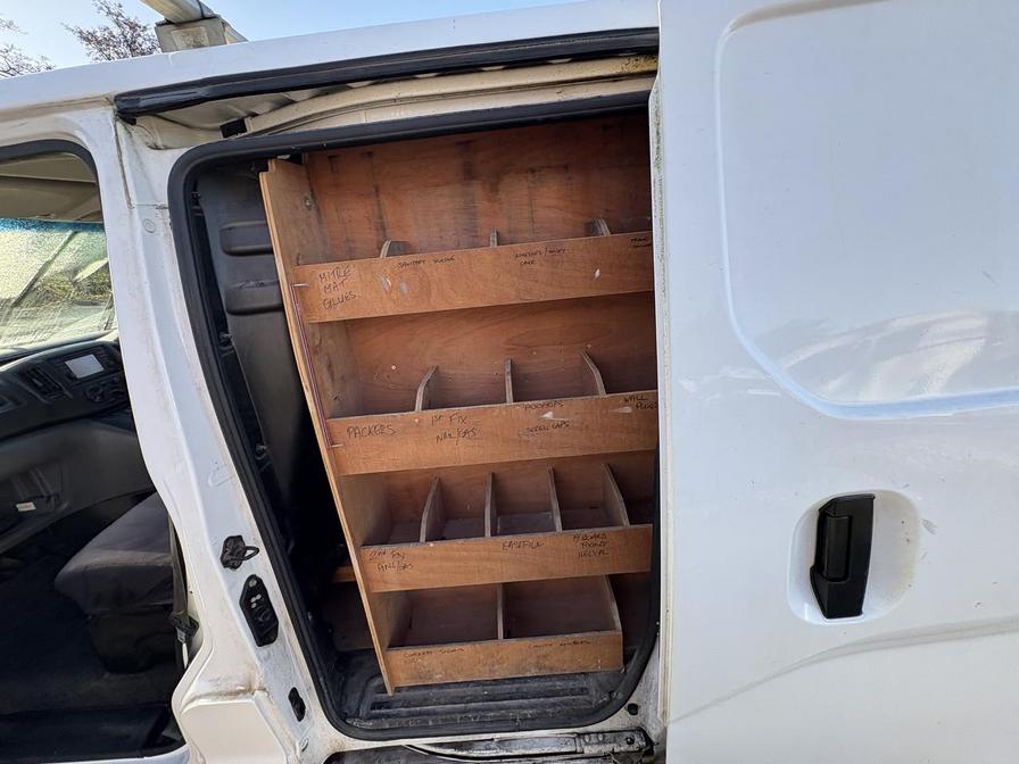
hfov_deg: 102.1
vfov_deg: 85.7
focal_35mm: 14
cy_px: 382
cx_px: 510
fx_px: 412
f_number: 2.2
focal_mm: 2.22
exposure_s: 1/168
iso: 40
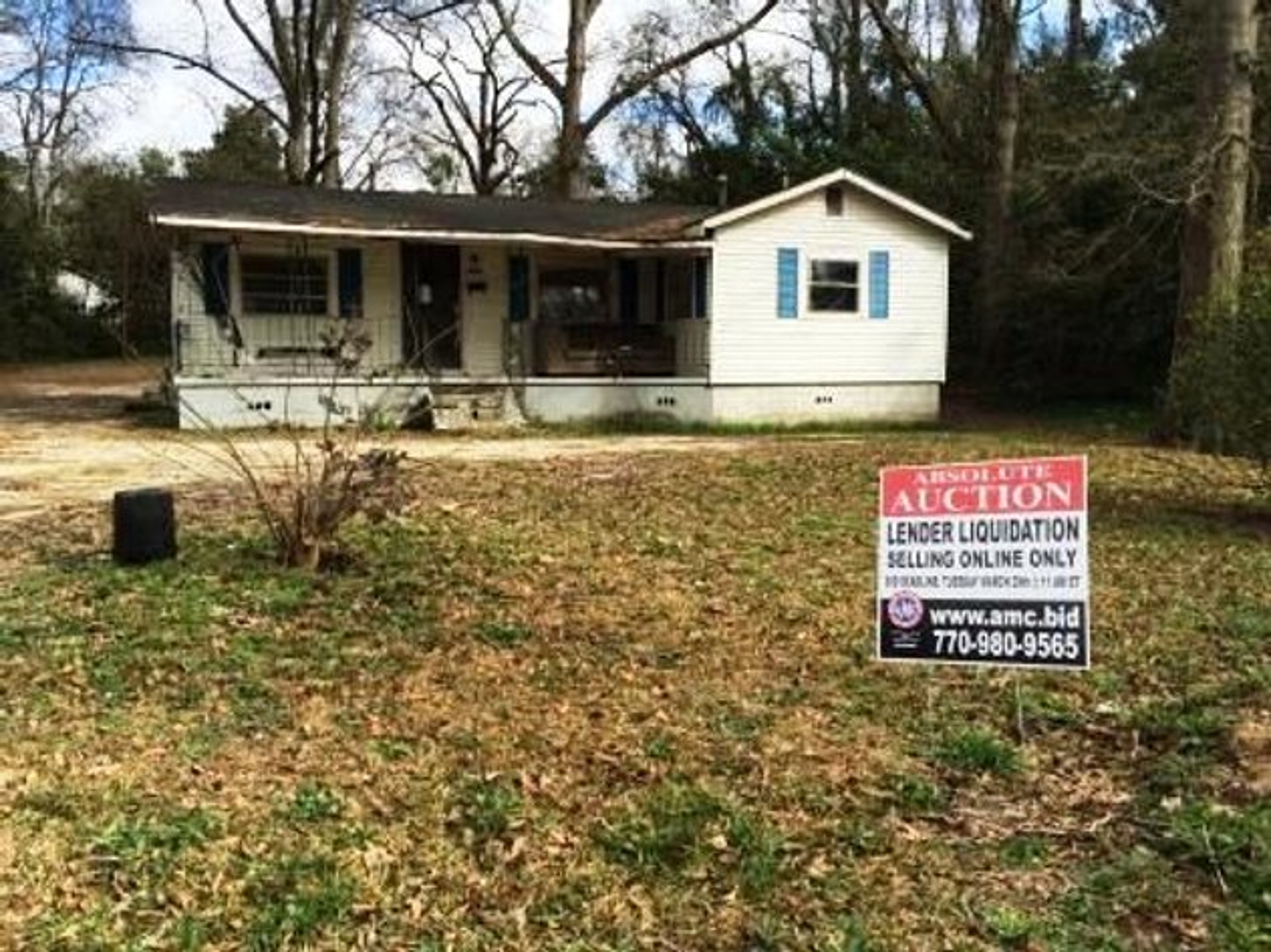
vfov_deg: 48.2
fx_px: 1065
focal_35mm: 29
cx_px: 636
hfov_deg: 61.7
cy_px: 476
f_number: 2.2
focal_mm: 4.15
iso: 32
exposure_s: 1/1026
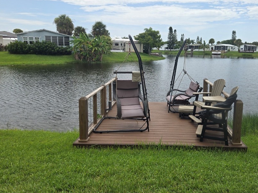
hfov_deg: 61.0
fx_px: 216
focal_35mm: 29
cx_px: 159
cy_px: 81
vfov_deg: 48.1
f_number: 1.8
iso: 25
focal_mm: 5.4
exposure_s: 1/1834
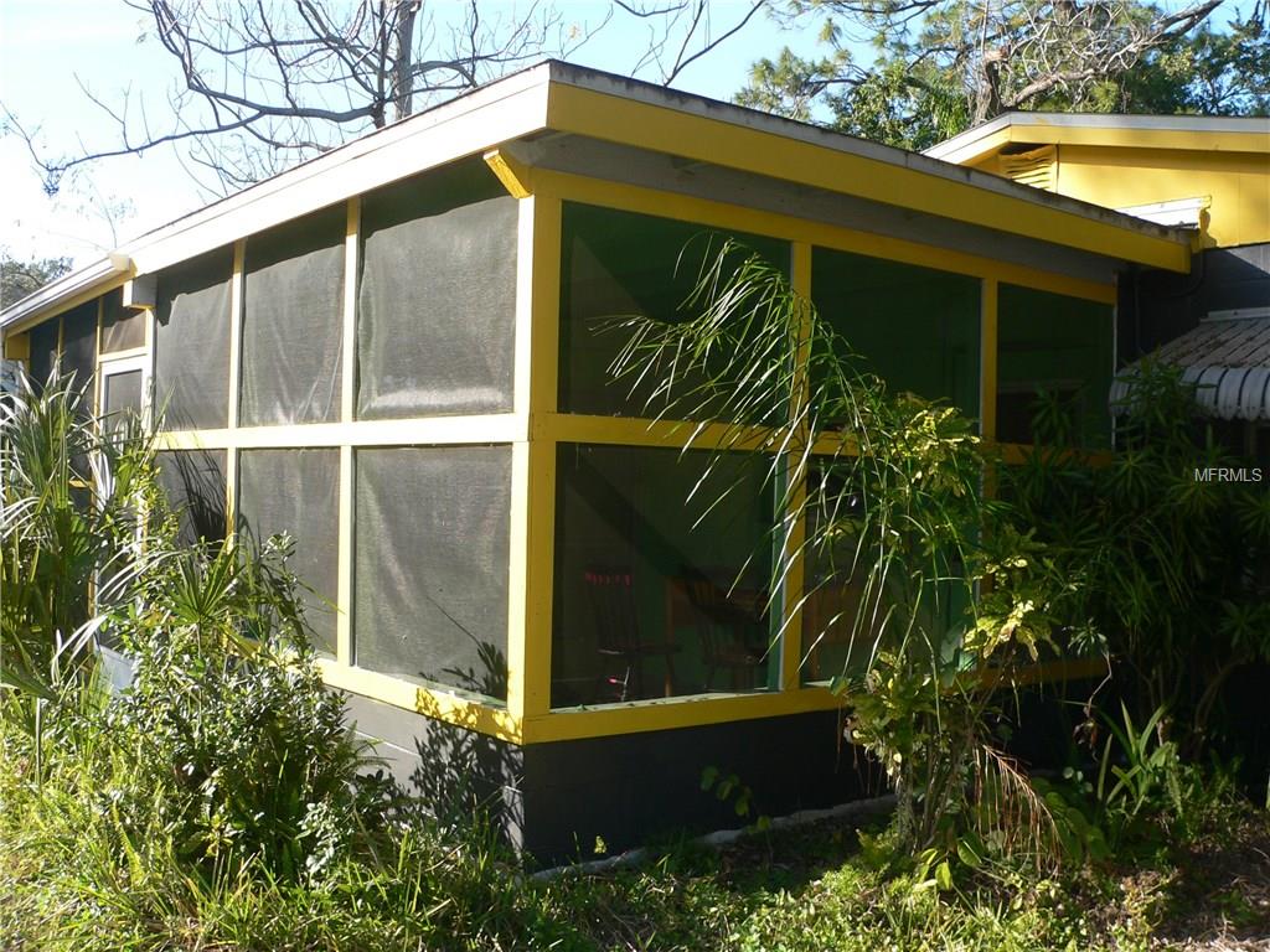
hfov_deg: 51.4
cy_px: 476
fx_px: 1321
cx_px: 635
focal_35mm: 36
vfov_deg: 39.7
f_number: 4
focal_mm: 6
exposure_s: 1/160
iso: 80
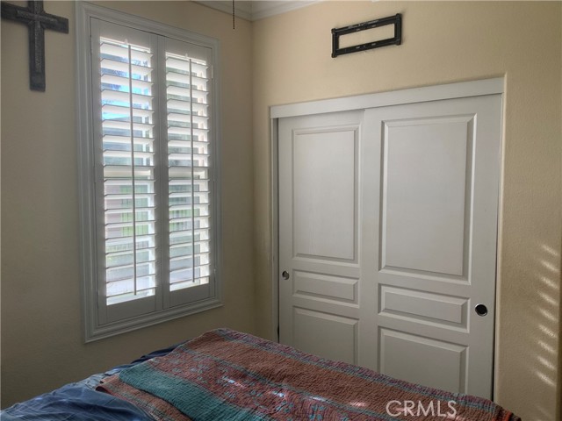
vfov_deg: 45.4
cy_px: 210
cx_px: 281
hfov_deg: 58.4
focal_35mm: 31
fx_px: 503
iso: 40
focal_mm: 3.3
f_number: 2.4
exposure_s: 1/120
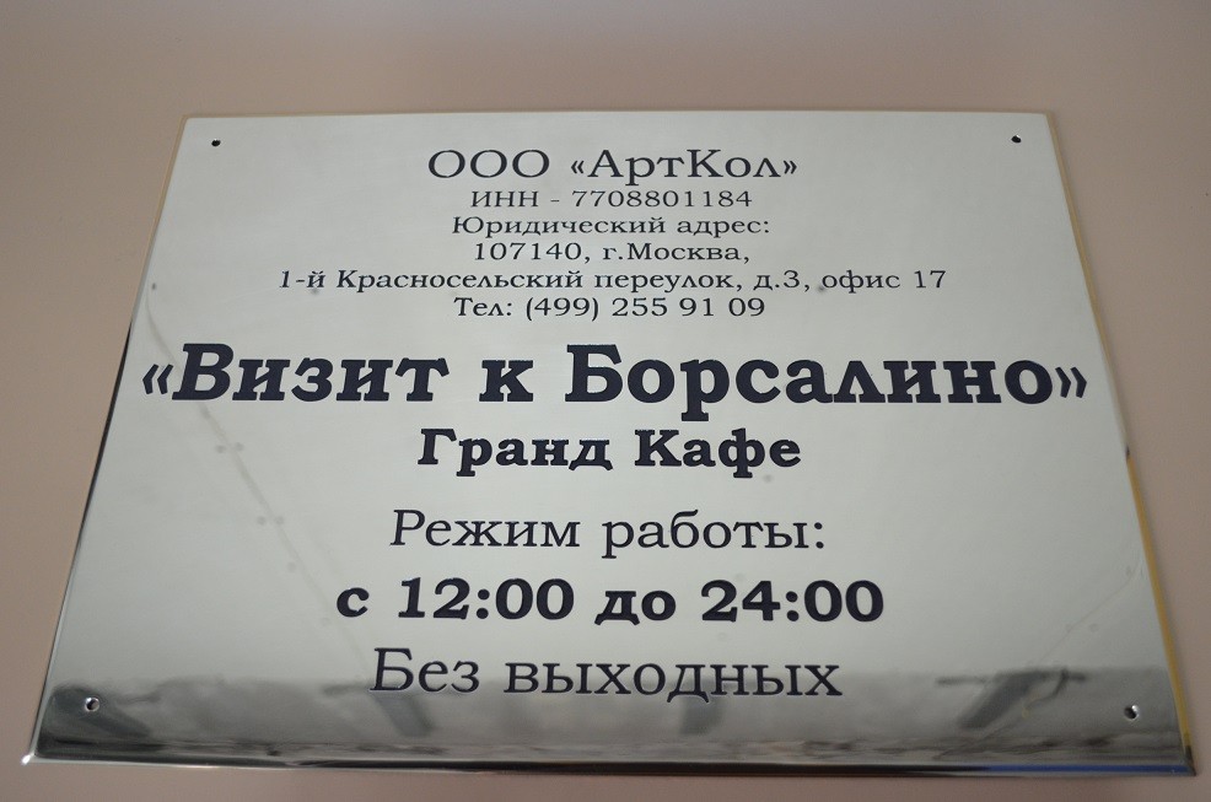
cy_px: 401
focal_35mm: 36
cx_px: 606
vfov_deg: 36.7
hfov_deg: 53.2
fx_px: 1208
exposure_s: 1/30
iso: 1000
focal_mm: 24
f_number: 4
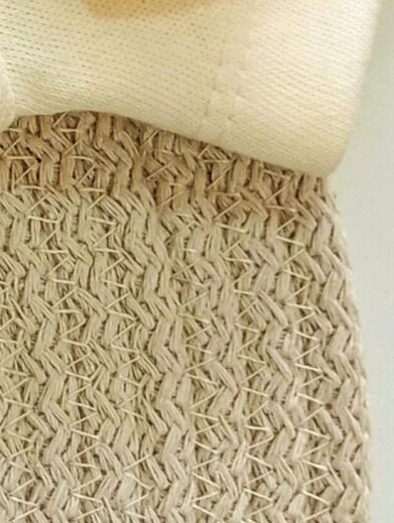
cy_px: 387
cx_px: -336
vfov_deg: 14.2
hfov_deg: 10.1
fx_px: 2088
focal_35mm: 138
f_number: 1.8
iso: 445
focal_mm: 4.27
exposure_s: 1/50
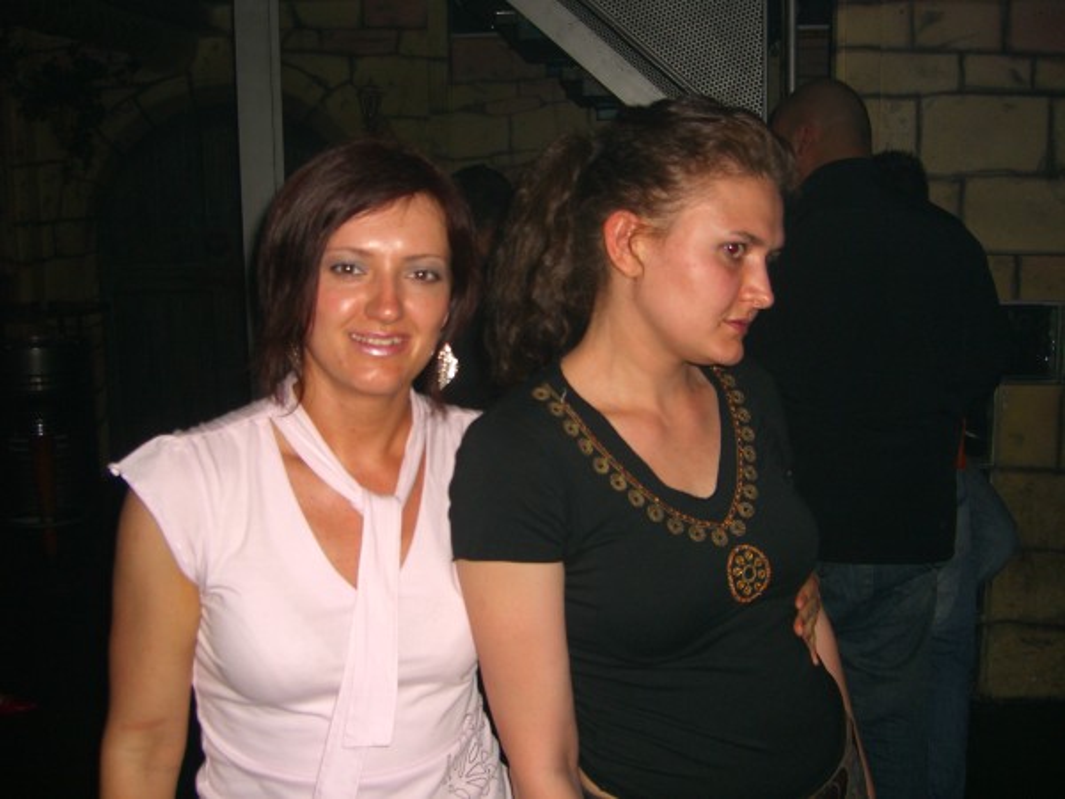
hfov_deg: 49.0
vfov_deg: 37.7
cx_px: 532
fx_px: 1169
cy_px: 400
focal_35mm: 38
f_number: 2.8
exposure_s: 1/60
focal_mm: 7.9
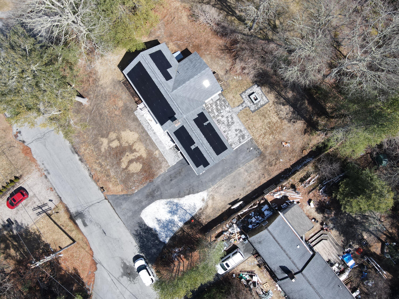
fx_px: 277
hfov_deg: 71.6
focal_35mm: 24
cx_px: 200
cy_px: 150
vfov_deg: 56.8
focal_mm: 4.5
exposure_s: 1/400
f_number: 2.8
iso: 100
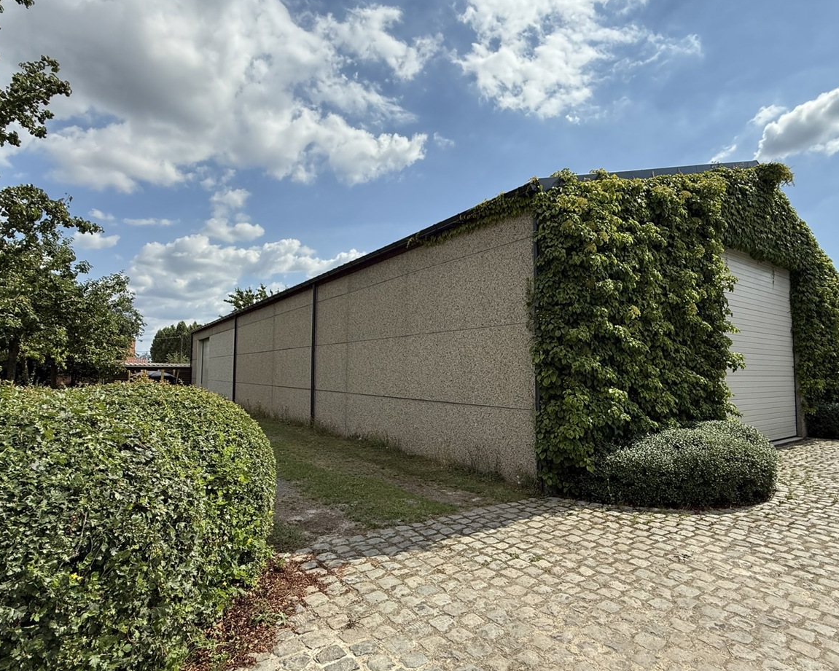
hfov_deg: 83.2
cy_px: 340
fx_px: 472
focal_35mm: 19
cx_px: 448
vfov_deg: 70.9
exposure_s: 1/2092
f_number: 2.2
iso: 50
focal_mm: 2.22
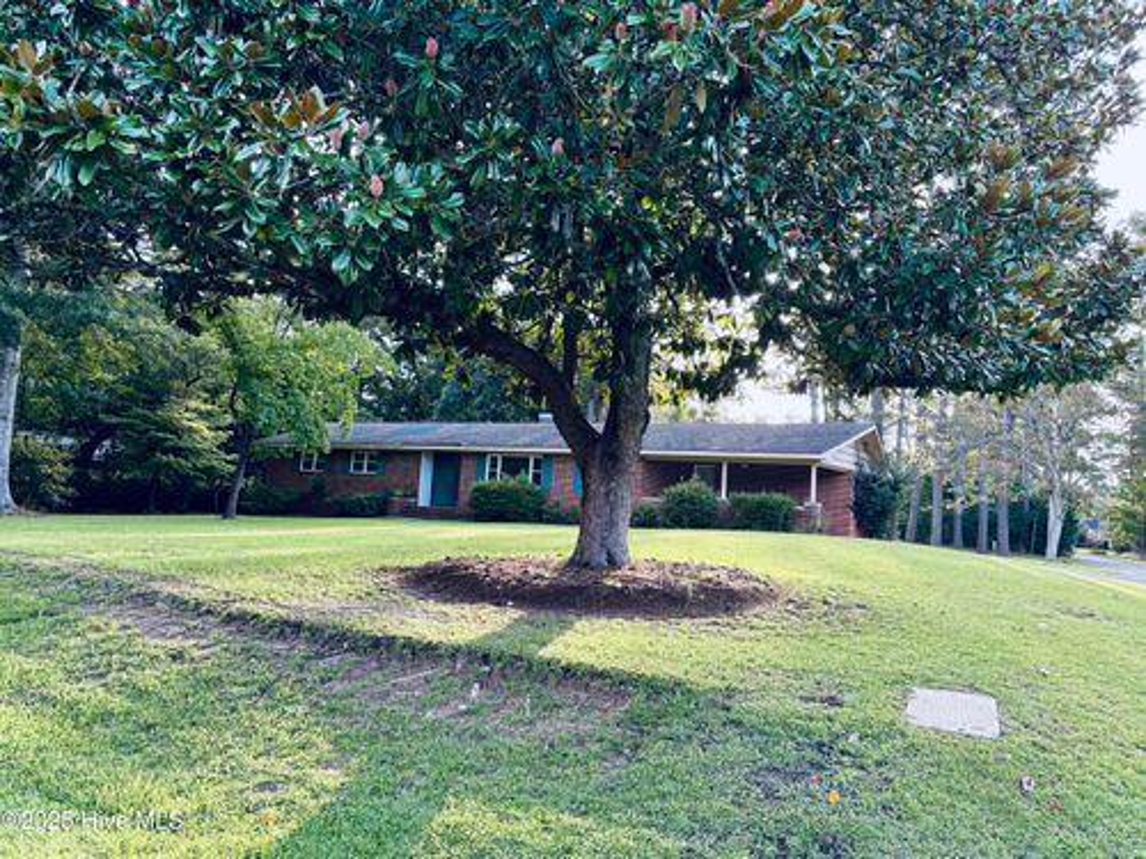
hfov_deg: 67.3
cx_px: 573
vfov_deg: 53.1
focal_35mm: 26
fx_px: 861
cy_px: 430
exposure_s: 1/246
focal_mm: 5.96
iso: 64
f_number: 1.6
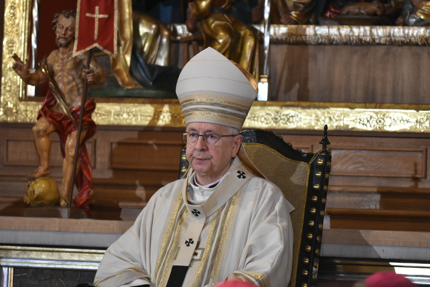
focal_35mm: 300
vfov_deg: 4.6
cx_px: 215
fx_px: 3583
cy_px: 144
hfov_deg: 6.9
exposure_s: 1/250
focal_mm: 200
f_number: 2.8
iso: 2000
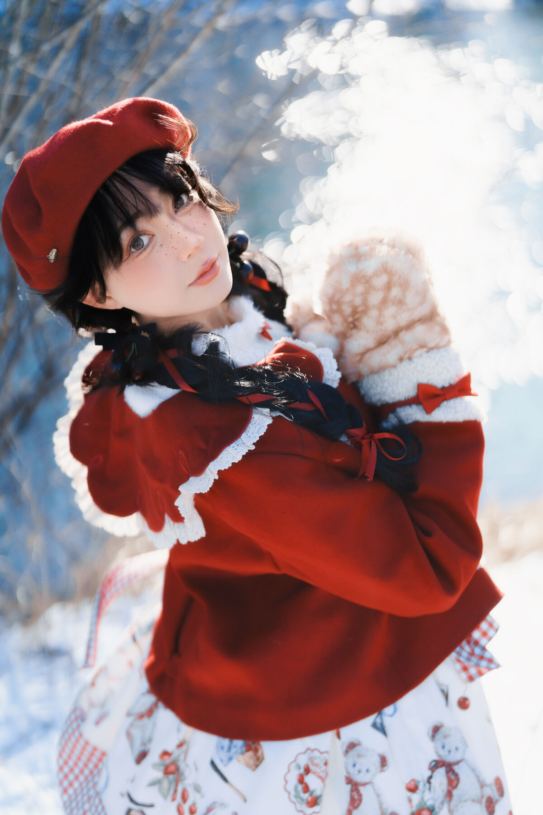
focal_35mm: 50
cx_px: 272
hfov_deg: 27.0
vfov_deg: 39.6
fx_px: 1131
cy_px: 408
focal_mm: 50
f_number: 1.4
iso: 100
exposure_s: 1/6400
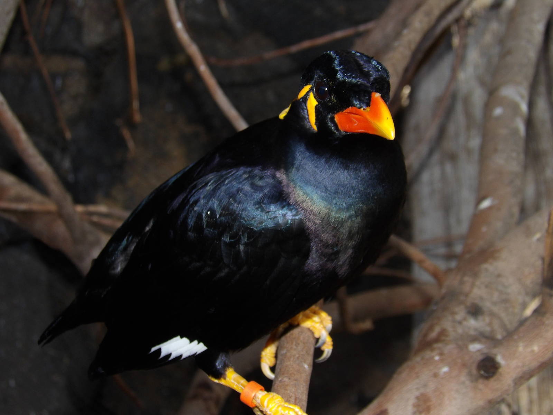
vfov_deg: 14.5
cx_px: 276
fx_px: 1629
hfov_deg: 19.3
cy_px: 208
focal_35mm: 102
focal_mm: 18.2
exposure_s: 1/100
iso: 200
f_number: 4.2
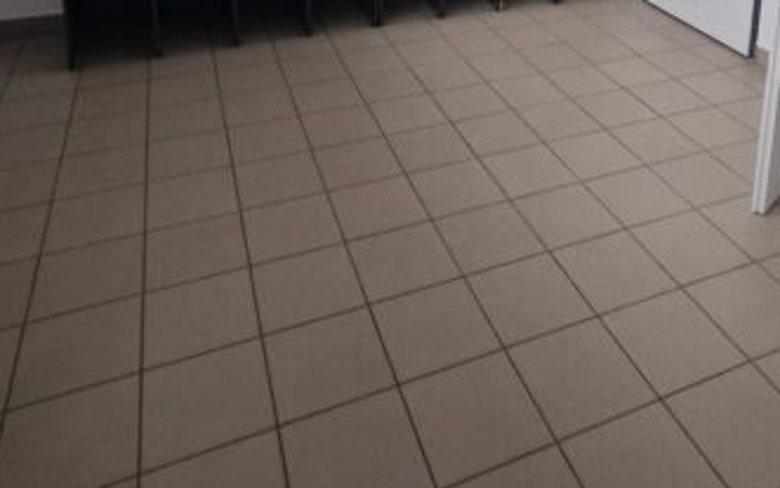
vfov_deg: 32.3
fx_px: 680
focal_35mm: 32
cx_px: 502
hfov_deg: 58.6
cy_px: -106
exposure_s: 1/33
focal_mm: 2.2
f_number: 2.2
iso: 400
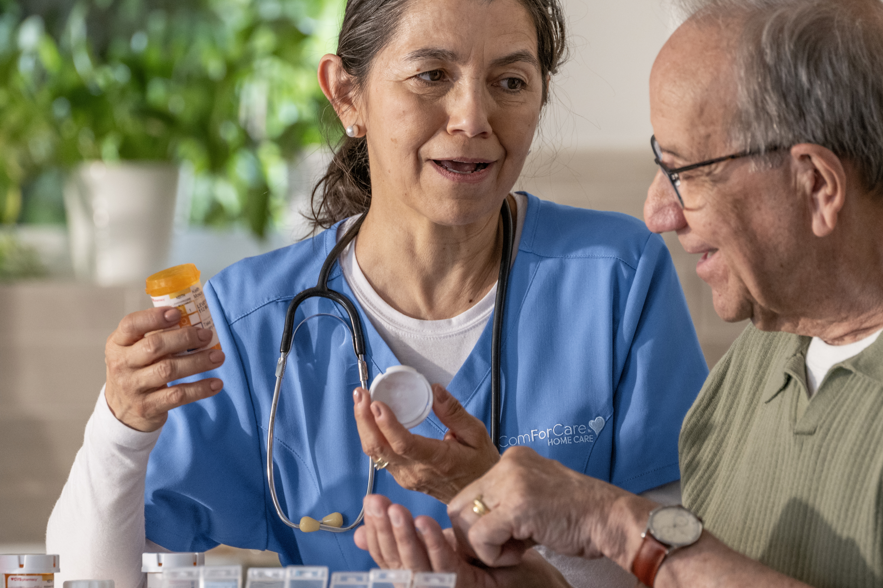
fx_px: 10419
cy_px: 294
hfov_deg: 4.9
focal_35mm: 425
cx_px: 442
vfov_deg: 3.2
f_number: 4.5
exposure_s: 1/250
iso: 800
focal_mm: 280
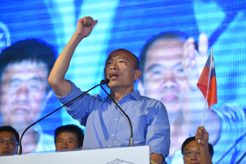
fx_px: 922
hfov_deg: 15.2
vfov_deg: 10.2
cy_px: 82
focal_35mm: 135
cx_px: 123
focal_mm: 135
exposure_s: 1/200
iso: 1600
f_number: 4.5
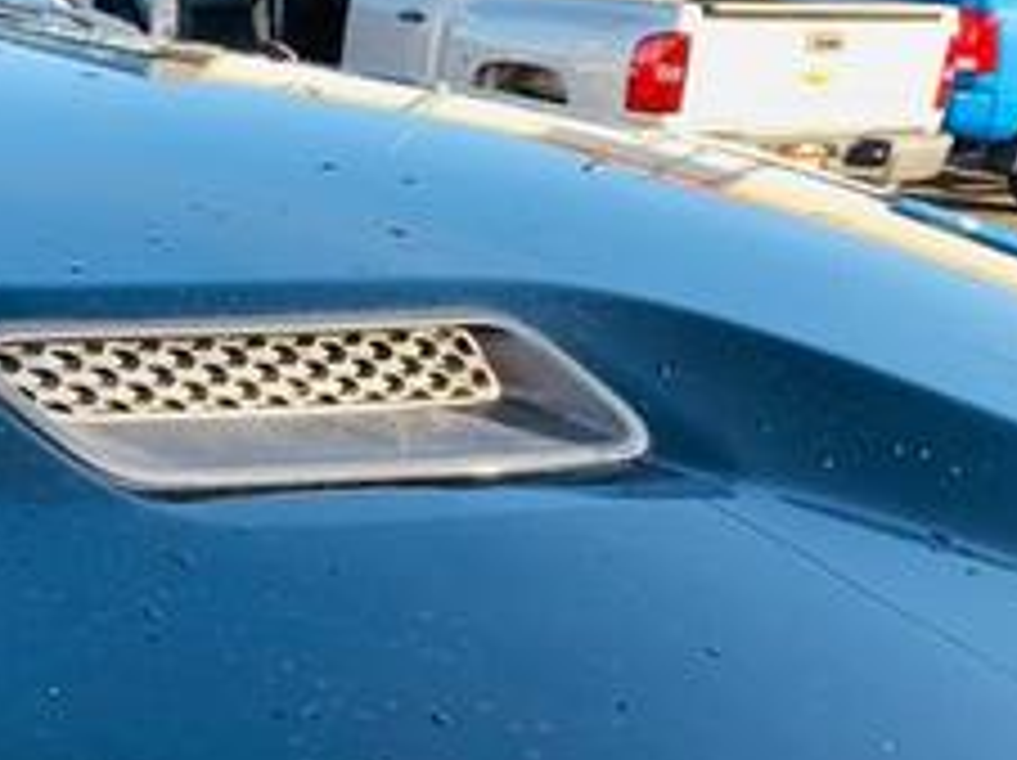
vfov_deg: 25.1
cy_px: 490
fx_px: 1702
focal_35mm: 58
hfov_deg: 31.6
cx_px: 90
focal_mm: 4.25
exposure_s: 1/255
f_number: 1.8
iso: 25
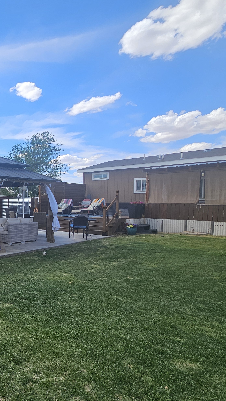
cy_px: 212
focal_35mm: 23
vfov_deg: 78.6
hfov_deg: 39.4
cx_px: -29
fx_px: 245
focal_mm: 2.2
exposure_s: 1/1445
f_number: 2.2
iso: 50
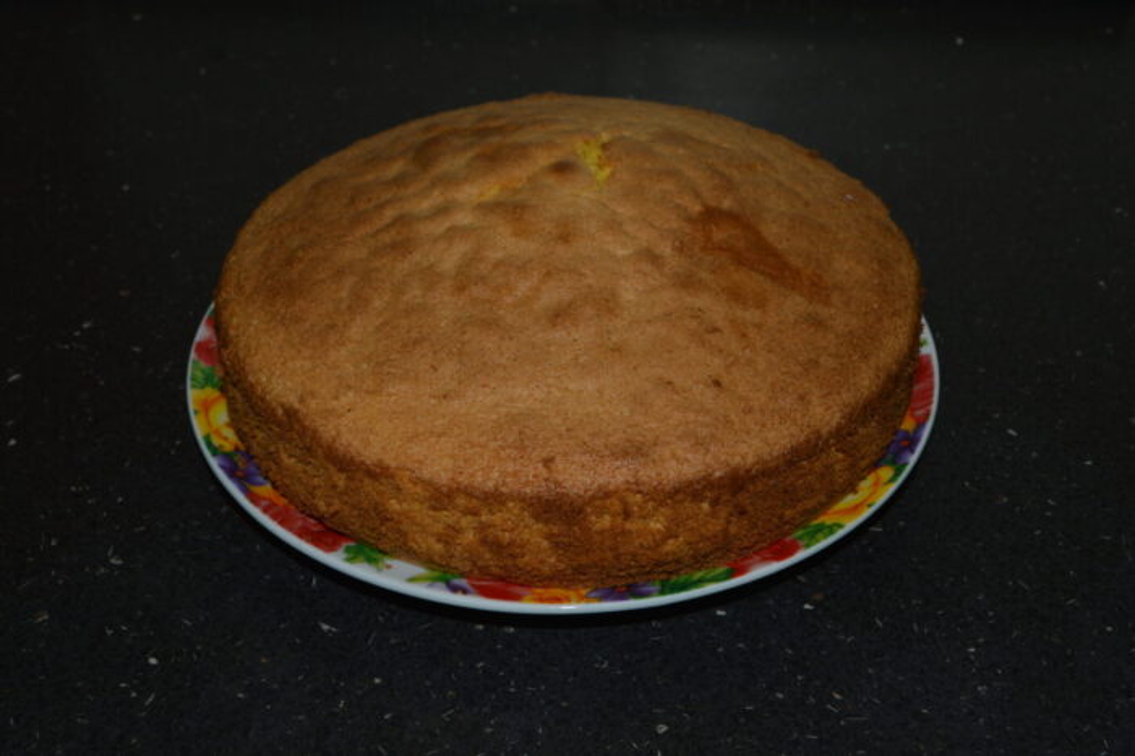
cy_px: 378
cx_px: 568
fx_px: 1513
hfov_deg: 41.1
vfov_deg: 28.0
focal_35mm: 48
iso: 100
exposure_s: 1/60
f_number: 8
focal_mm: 32
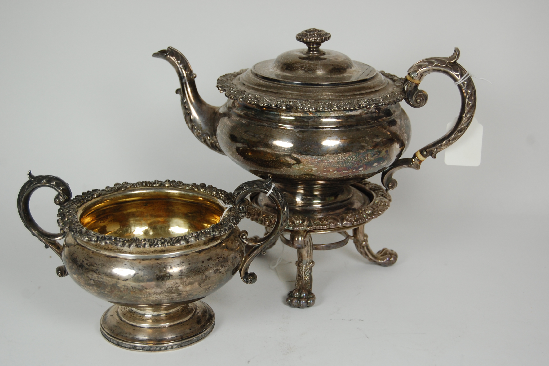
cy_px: 191
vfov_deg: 20.6
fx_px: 1006
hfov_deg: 30.5
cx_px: 269
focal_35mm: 66
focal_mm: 42
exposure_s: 1/125
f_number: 5.3
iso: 400
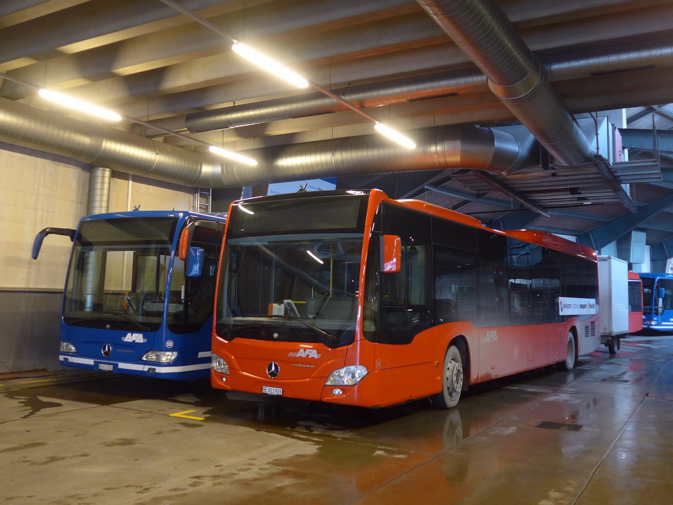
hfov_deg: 55.4
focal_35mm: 33
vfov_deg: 42.8
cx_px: 328
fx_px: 642
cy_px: 218
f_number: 2
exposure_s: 1/25
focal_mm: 6
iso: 400
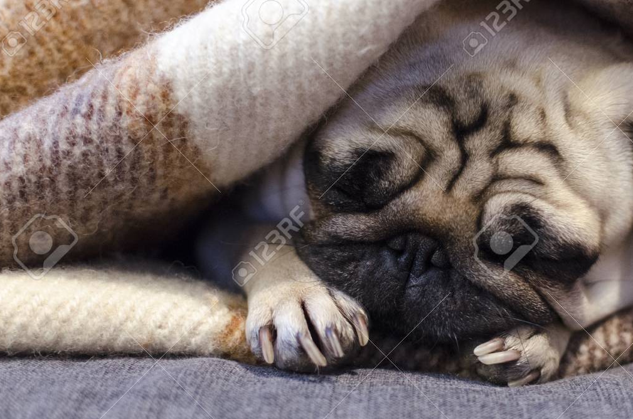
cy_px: 219
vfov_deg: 20.0
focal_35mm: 68
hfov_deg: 29.8
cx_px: 385
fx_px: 1187
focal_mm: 35
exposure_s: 1/50
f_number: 2.5
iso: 1600
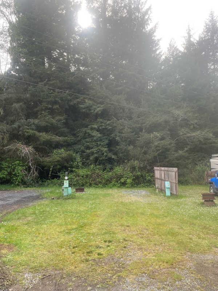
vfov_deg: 67.3
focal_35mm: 26
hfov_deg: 53.1
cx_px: 109
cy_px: 146
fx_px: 218
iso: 32
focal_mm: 4.25
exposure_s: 1/179
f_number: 1.8
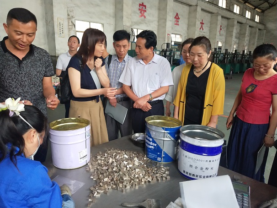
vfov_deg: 46.8
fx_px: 240
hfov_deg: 60.0
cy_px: 104
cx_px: 138
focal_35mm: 30
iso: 231
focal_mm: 3.95
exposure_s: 1/100
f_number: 1.8
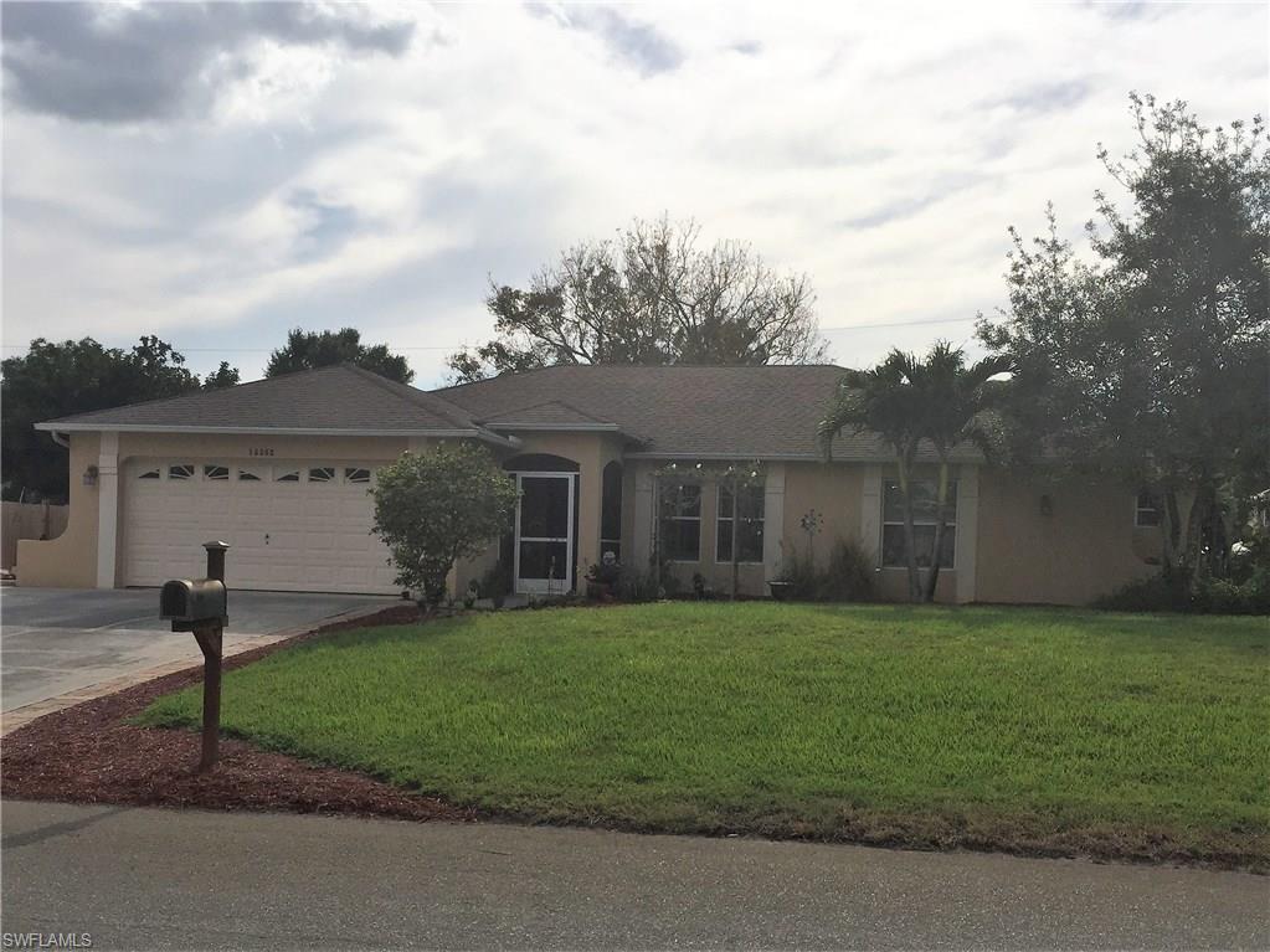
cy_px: 476
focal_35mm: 29
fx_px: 1064
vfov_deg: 48.2
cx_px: 635
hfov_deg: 61.7
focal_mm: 4.15
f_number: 2.2
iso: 32
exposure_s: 1/3968
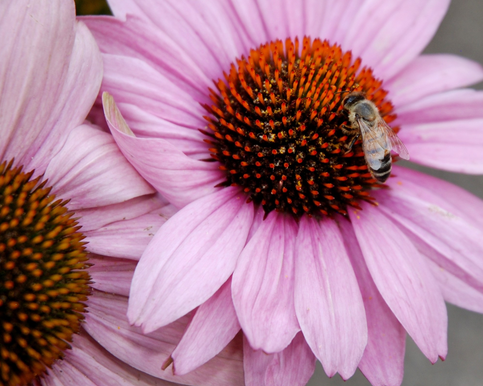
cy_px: 192
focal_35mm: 119
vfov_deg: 13.0
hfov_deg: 16.2
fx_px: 1701
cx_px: 233
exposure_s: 1/200
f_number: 5.6
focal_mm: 70
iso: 250
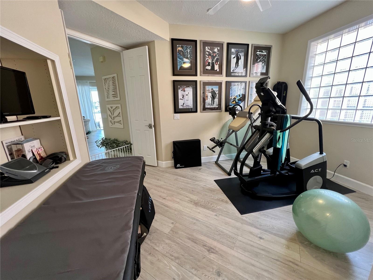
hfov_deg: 106.2
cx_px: 186
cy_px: 140
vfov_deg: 89.9
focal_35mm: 13
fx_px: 140
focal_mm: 1.57
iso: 200
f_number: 1.8
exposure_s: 1/120
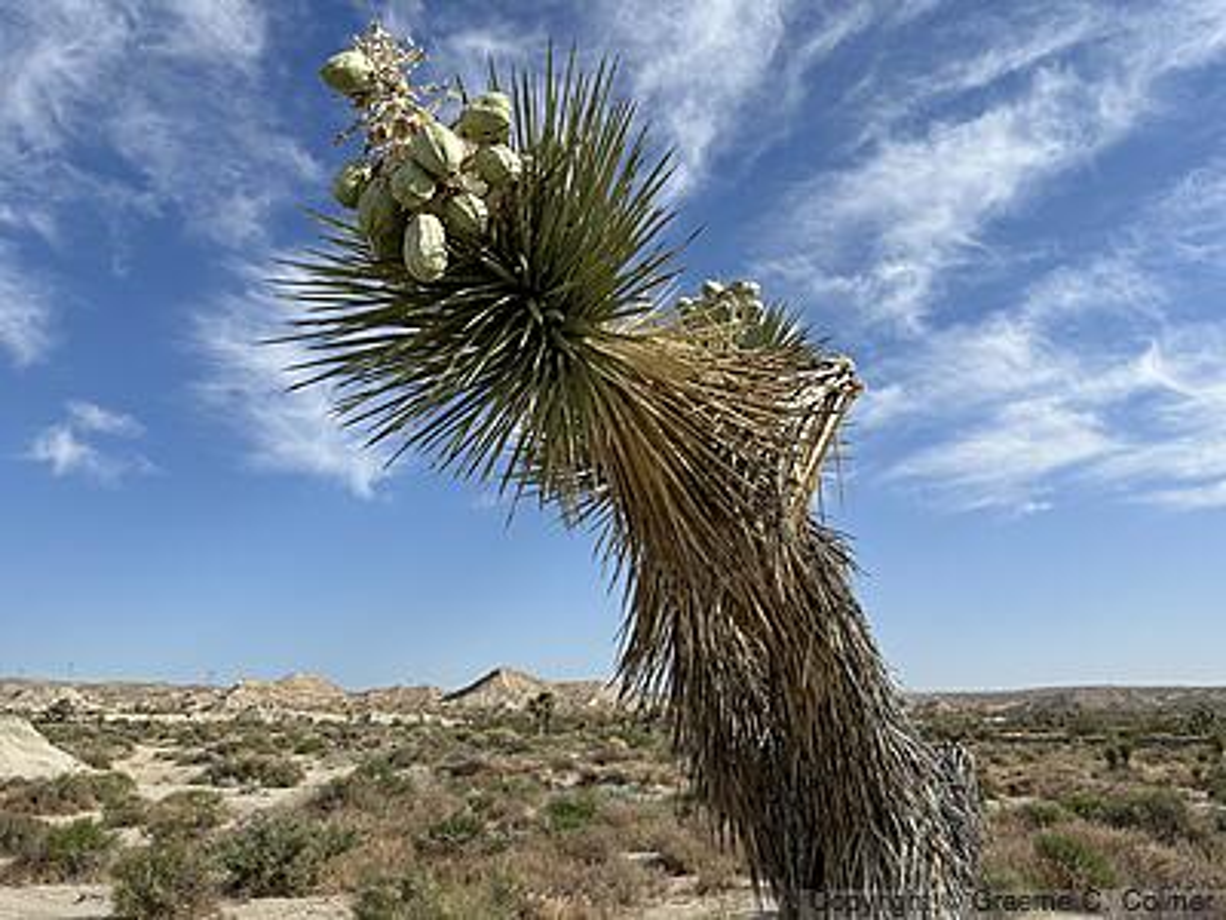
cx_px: 613
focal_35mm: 24
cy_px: 460
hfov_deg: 71.6
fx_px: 850
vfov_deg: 56.8
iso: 80
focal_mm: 6.86
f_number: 1.78
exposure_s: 1/6623
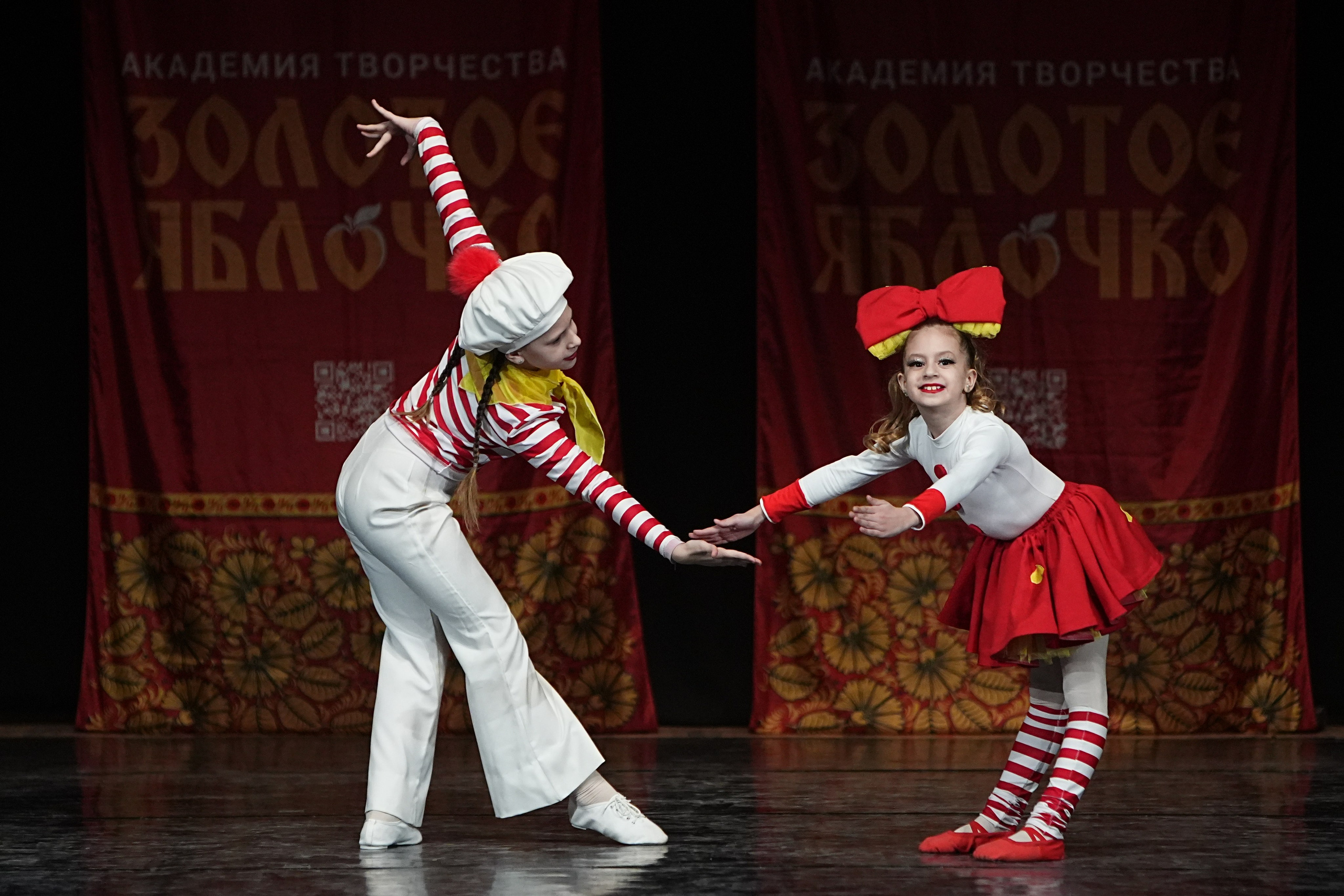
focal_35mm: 240
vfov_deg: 5.7
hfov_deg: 8.6
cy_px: 448
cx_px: 672
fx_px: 8960
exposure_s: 1/500
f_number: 2.8
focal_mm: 160
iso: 4000
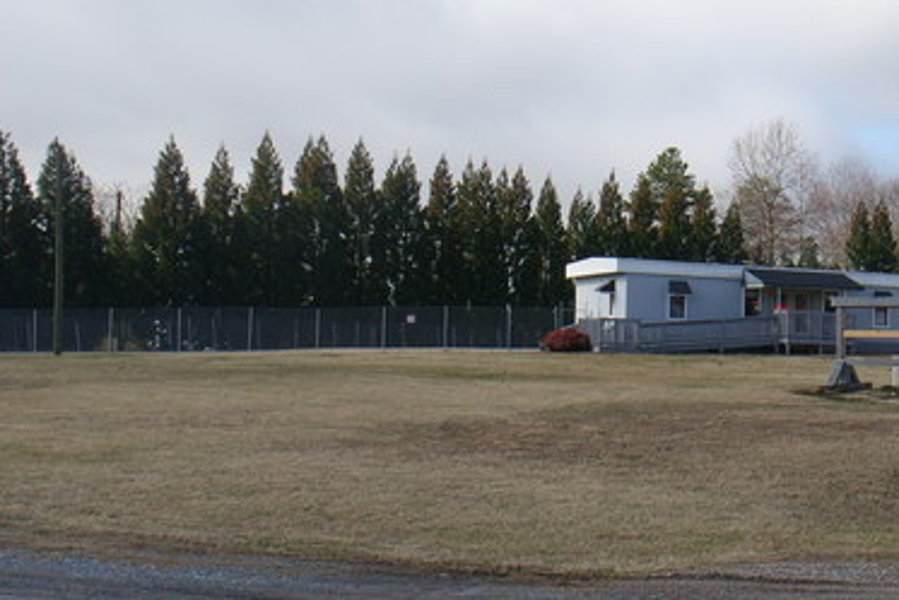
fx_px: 1399
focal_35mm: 56
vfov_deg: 24.1
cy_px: 395
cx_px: 868
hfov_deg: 33.1
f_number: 8
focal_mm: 9
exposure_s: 1/320
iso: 160
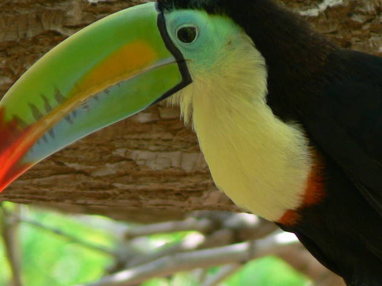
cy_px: 192
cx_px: 271
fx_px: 11722
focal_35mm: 1062
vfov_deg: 1.4
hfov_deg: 1.9
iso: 80
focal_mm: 88.8
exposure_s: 1/40
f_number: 3.7
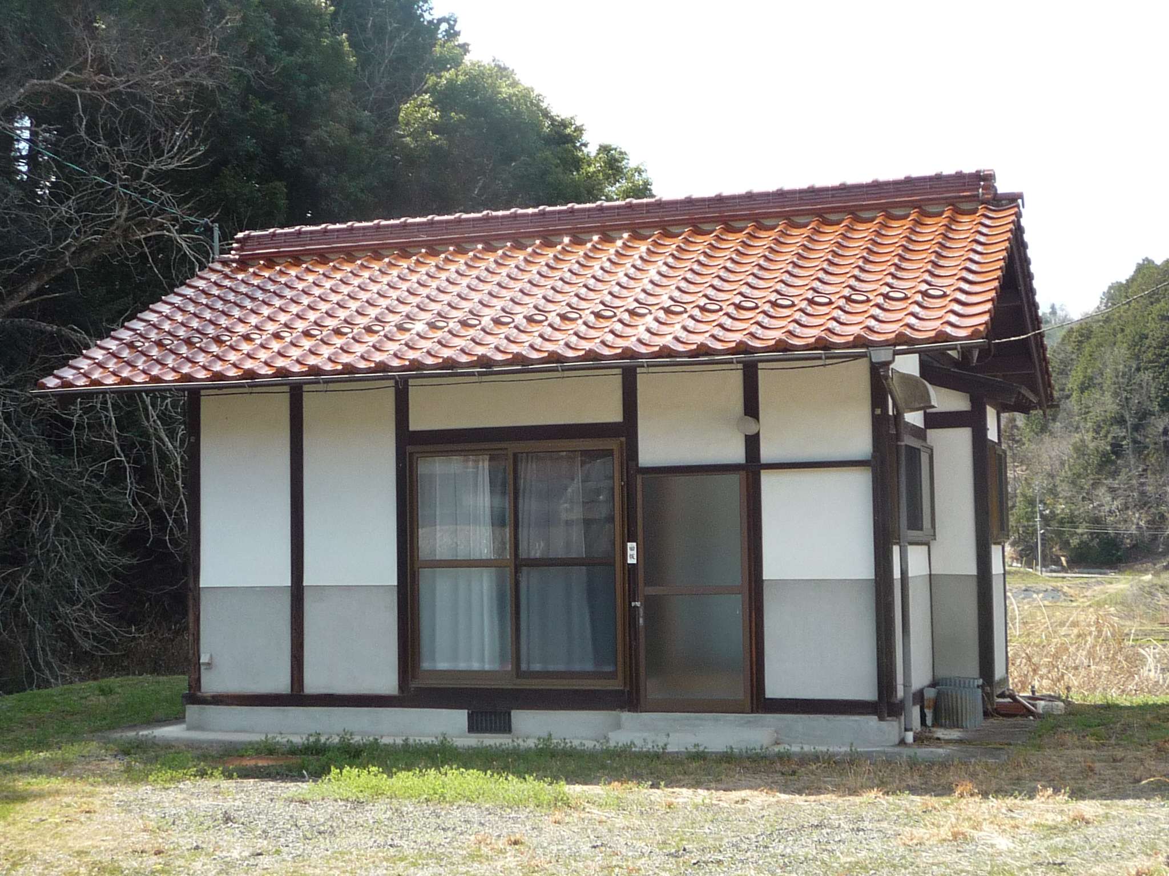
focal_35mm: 53
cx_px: 584
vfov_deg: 27.5
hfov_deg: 36.2
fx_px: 1790
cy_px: 438
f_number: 4
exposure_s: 1/250
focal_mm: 5.2
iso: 100
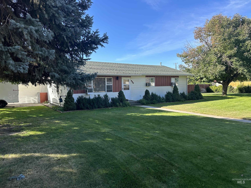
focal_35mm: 24
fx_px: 174
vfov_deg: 56.8
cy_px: 94
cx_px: 126
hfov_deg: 71.6
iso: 80
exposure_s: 1/1321
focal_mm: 6.86
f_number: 1.78
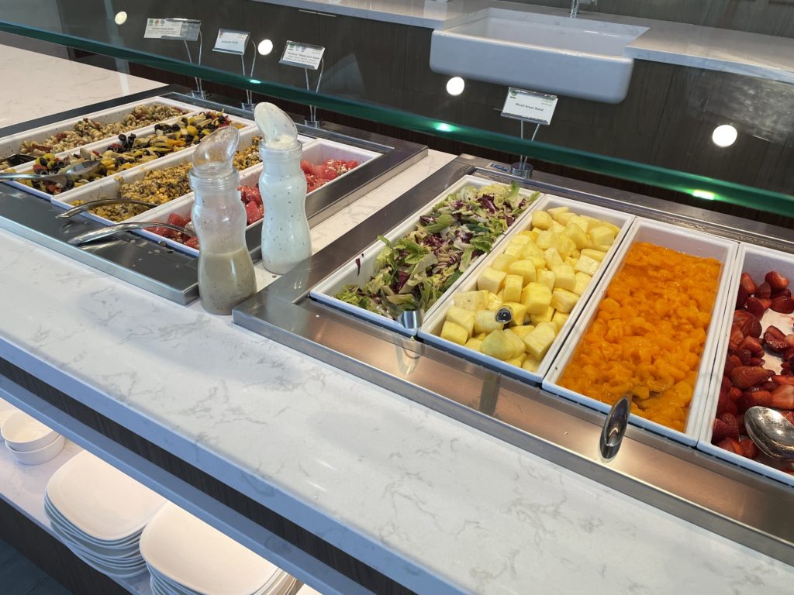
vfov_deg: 53.1
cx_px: 397
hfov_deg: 67.3
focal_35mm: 26
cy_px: 298
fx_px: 596
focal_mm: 4.2
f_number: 1.6
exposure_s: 1/117
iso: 100
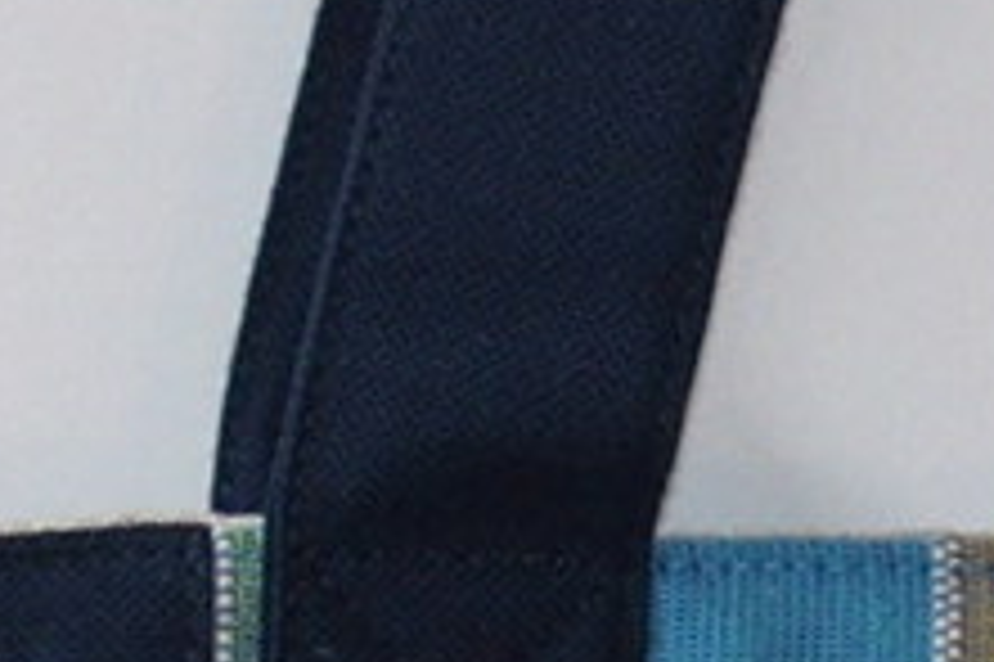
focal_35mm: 602
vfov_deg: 2.3
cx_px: 1205
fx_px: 16609
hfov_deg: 3.4
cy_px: 1878
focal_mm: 21.2
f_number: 2.8
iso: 400
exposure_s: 1/60
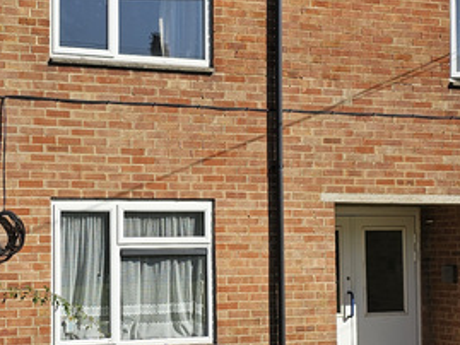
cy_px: 190
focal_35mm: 82
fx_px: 1090
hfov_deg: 23.7
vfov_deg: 18.0
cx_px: 140
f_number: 1.7
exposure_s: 1/1000
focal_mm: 6.3
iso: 10
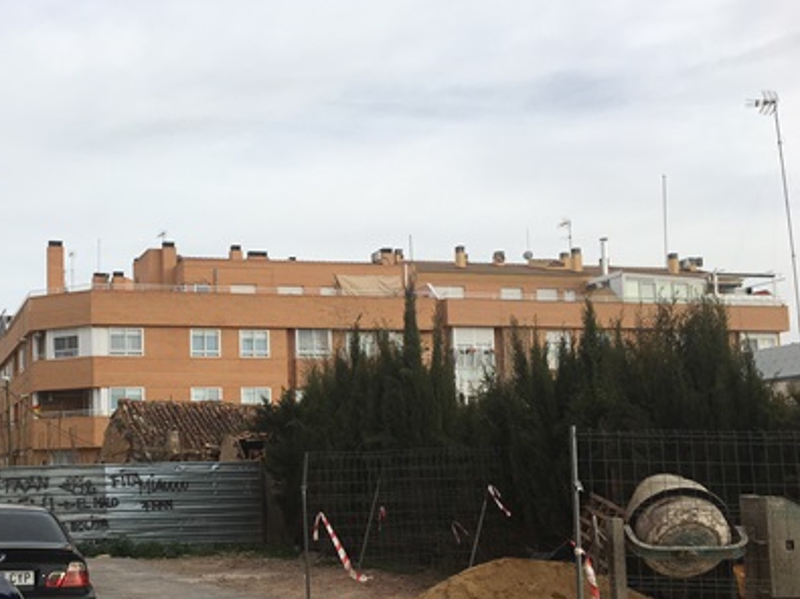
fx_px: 1086
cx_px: 170
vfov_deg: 30.7
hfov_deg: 39.0
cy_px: 380
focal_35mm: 47
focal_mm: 4.15
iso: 25
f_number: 2.2
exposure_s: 1/1326
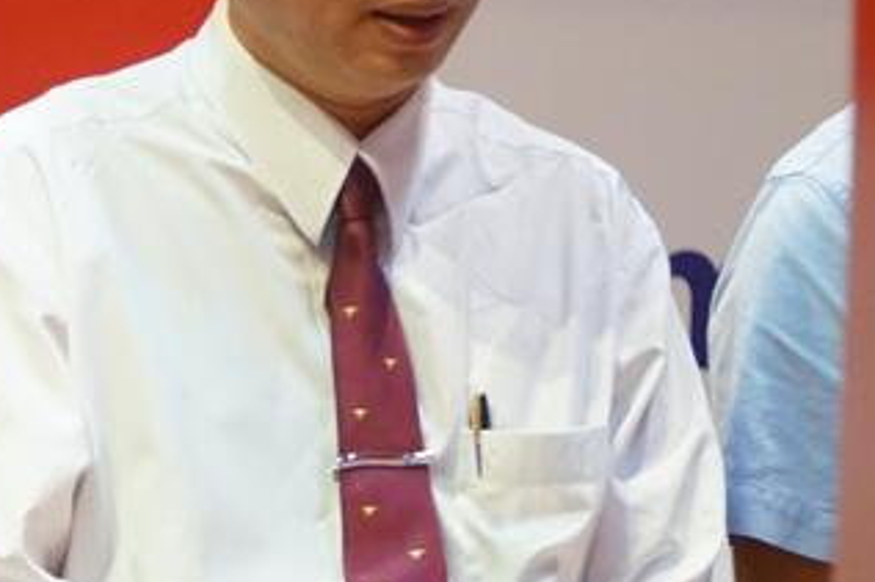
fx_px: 5879
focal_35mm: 242
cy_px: 186
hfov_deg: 8.5
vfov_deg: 5.7
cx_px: 50
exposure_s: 1/100
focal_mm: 64
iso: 3200
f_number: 4
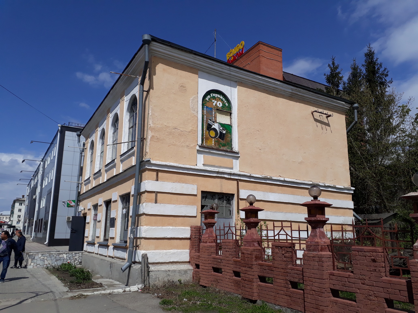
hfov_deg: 65.3
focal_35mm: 27
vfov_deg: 51.4
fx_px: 326
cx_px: 209
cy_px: 156
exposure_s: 1/3891
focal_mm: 3.6
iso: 40
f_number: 1.9
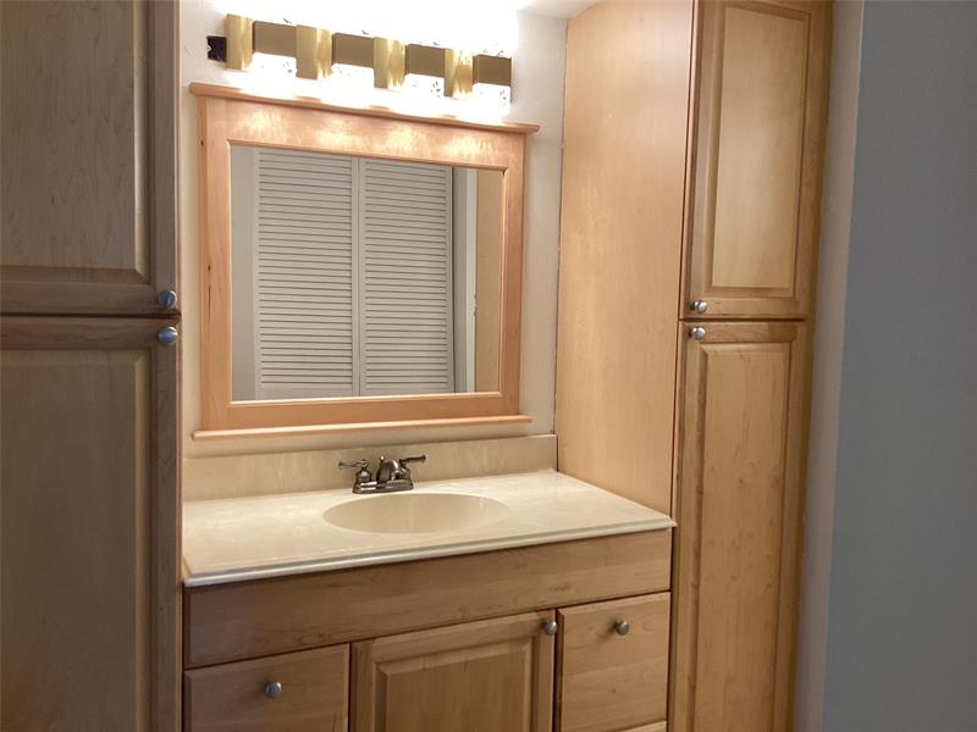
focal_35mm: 31
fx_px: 875
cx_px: 488
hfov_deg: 58.4
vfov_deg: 45.4
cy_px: 366
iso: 80
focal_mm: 3.3
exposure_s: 1/60
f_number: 2.4
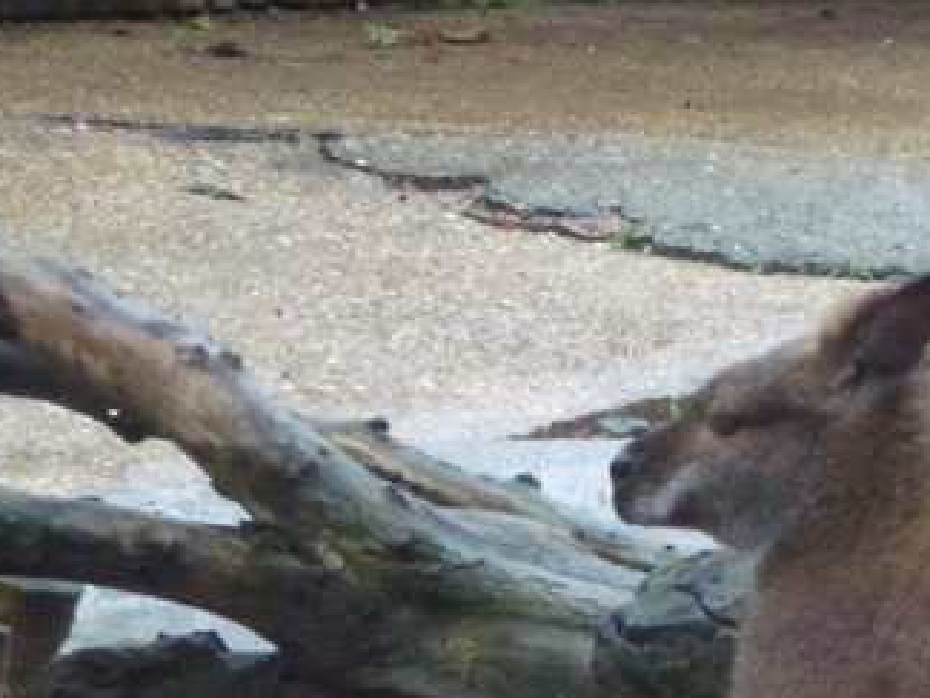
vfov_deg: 2.6
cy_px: 478
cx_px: 987
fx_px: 15427
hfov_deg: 3.4
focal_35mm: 574
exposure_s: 1/160
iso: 800
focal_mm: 32.6
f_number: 5.4
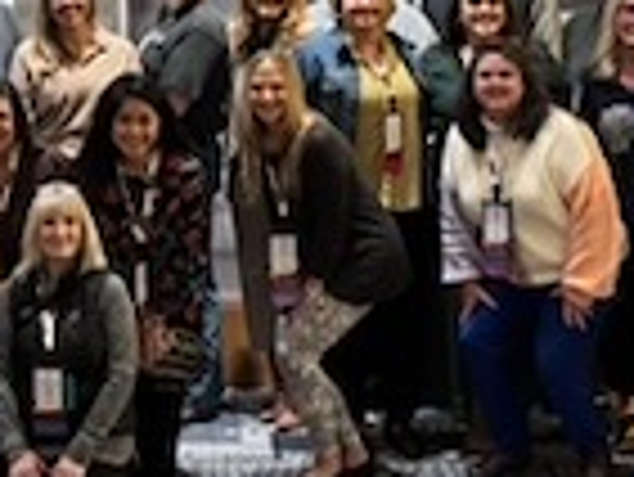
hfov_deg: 17.7
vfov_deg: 13.4
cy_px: -14
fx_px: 1998
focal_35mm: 109
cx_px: 45
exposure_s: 1/60
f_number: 1.78
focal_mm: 6.76
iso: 500
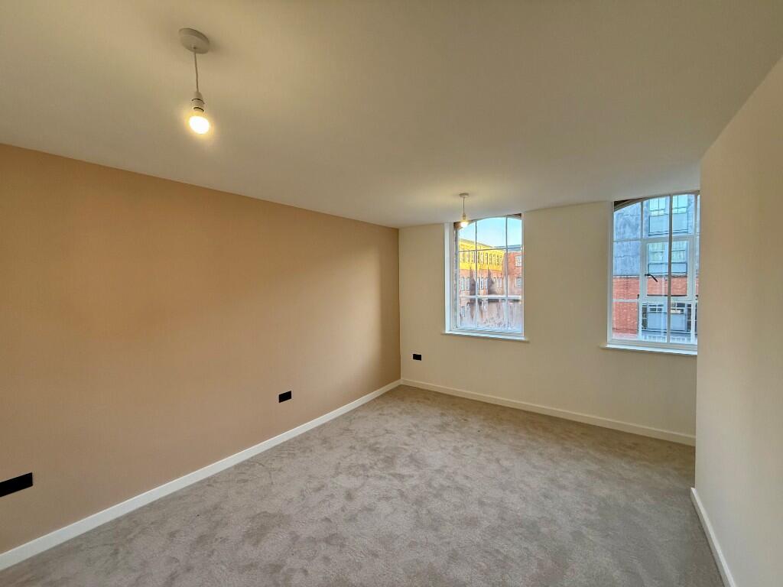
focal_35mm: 14
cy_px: 294
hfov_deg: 102.1
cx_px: 392
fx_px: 317
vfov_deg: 85.7
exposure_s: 1/100
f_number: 2.2
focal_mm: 2.22
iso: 160
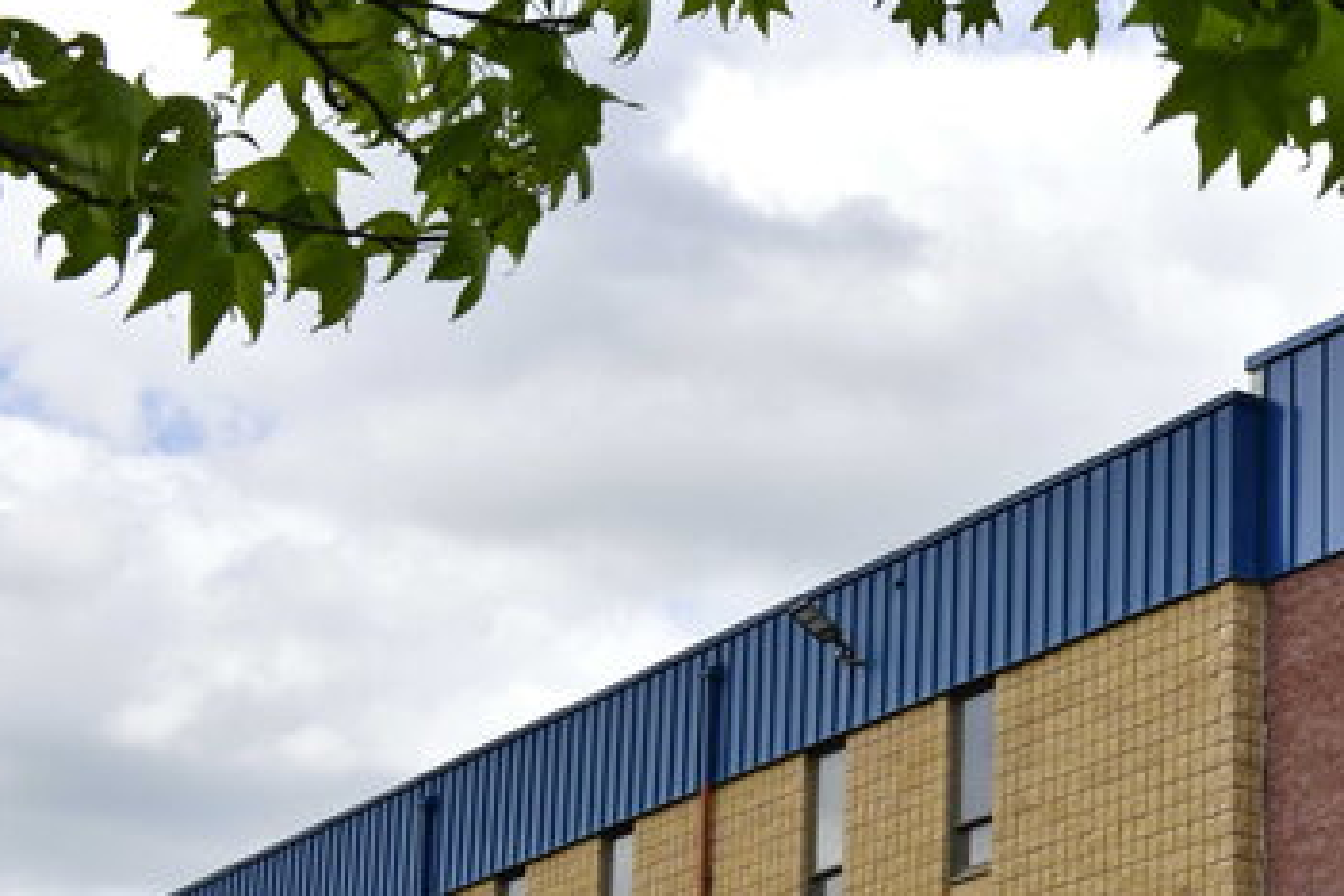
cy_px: 942
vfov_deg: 16.2
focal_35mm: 82
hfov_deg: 23.6
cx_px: 1375
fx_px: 3061
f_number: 11
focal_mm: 32
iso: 500
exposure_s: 1/1000
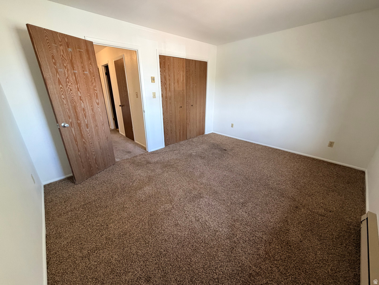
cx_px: 190
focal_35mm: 14
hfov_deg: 102.1
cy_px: 142
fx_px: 153
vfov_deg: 85.7
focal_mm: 2.22
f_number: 2.2
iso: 320
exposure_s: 1/84
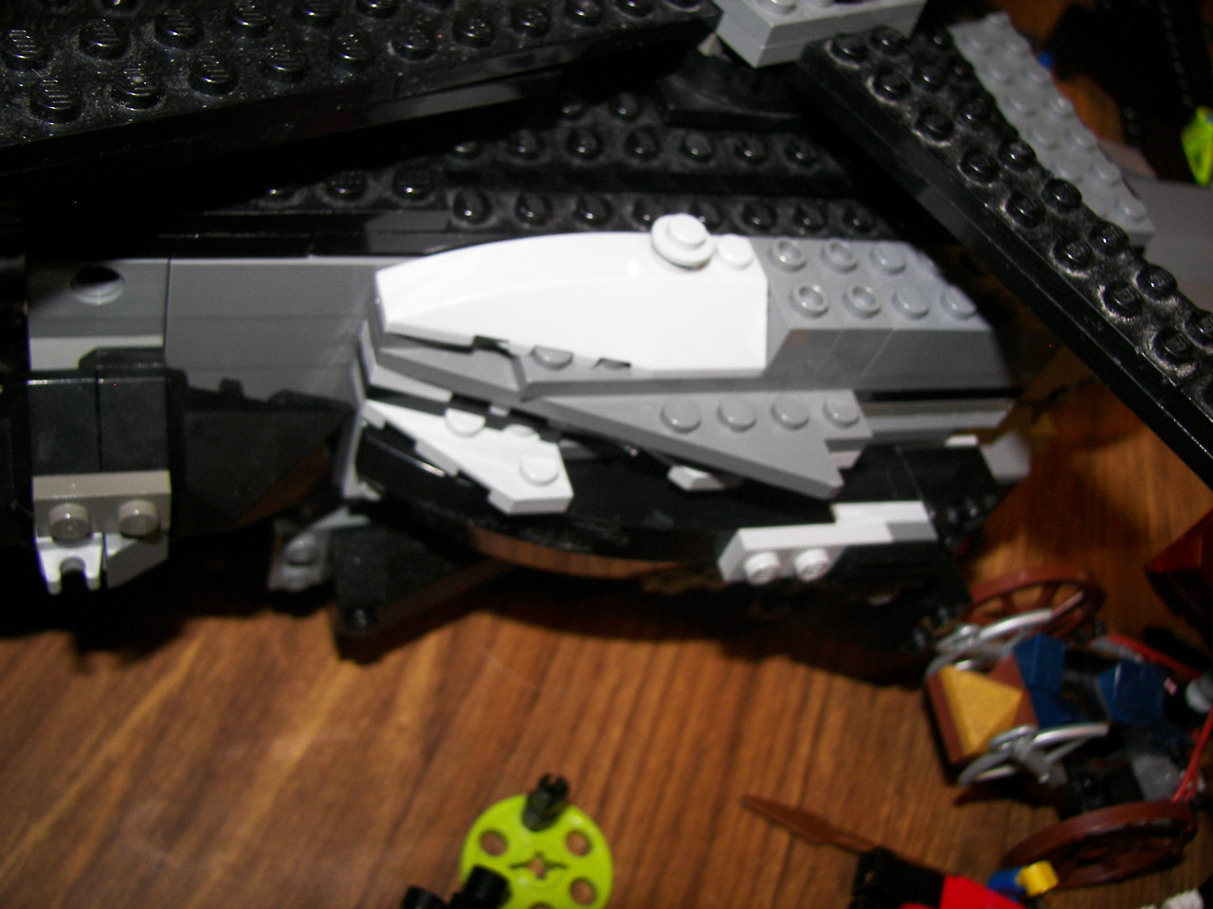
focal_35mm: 36
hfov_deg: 51.4
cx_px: 606
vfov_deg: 39.7
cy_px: 454
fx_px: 1261
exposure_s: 1/30
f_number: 2.8
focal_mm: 6
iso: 100
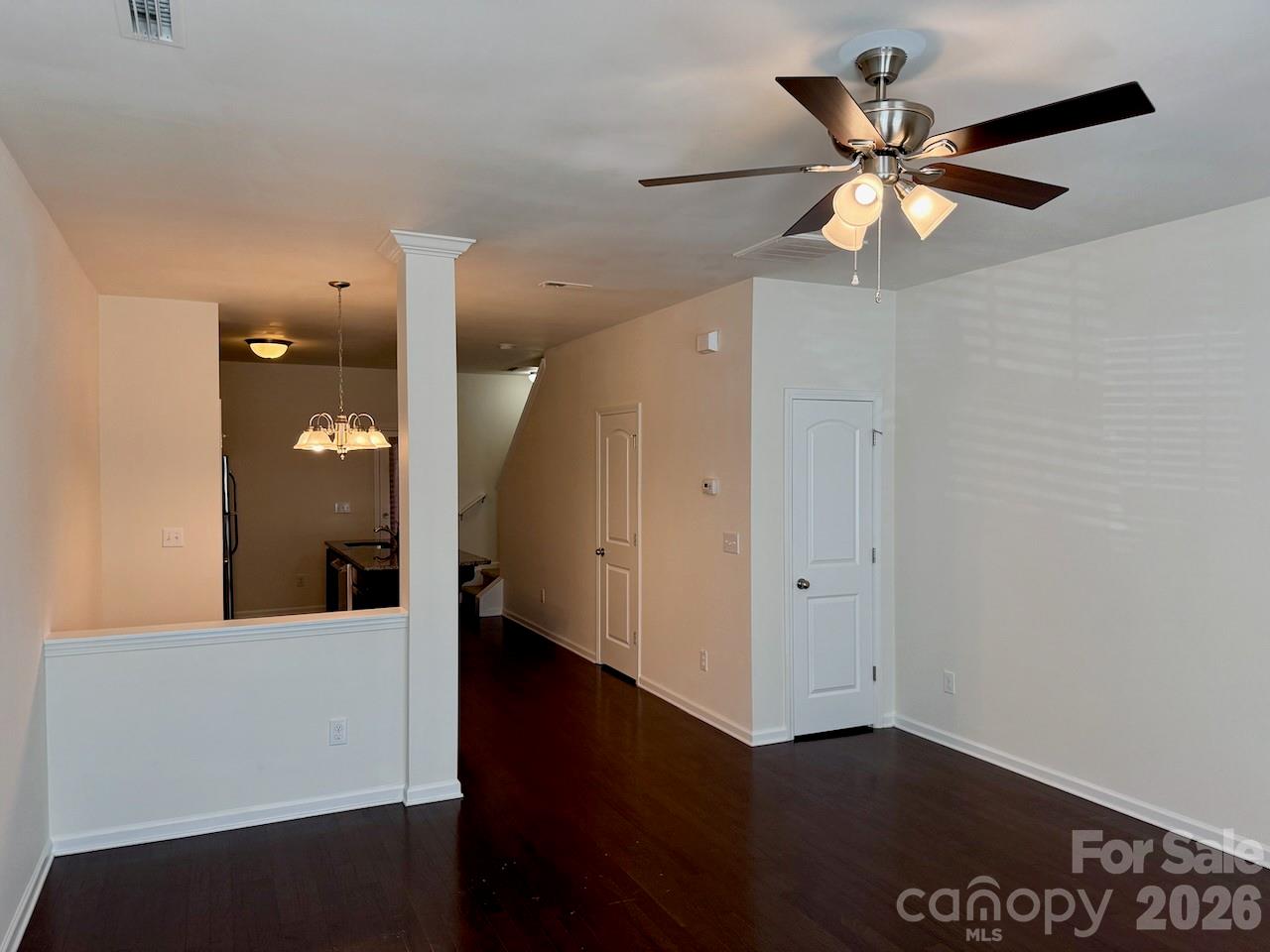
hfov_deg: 71.6
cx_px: 635
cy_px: 476
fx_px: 881
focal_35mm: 24
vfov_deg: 56.8
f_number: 1.78
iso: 200
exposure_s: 1/237
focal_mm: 6.76
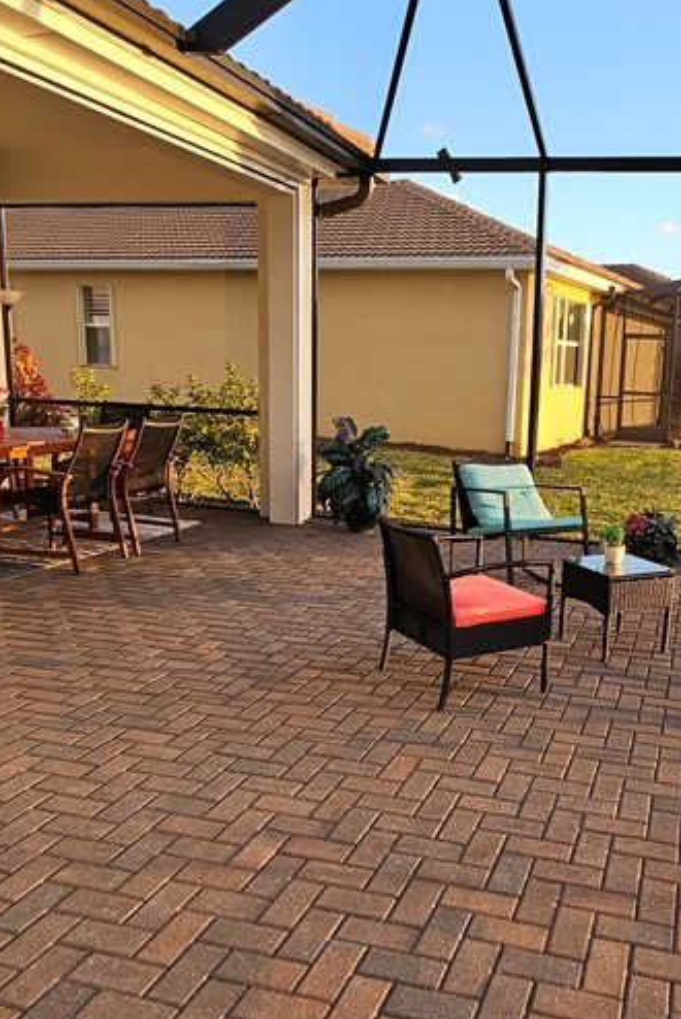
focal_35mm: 28
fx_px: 793
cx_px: 489
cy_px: 545
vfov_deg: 65.4
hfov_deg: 45.3
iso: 80
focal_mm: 2.2
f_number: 2.2
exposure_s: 1/222
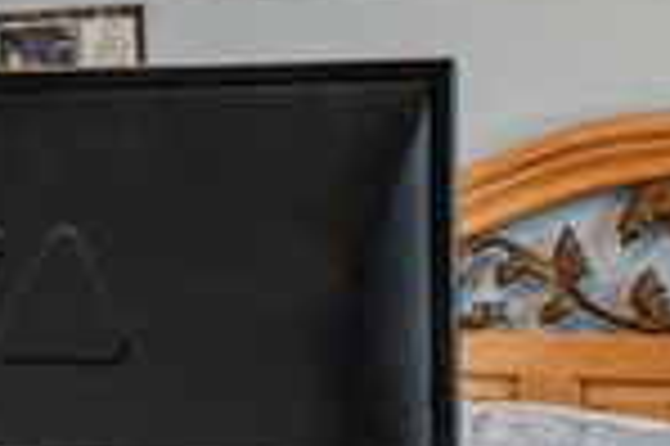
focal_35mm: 117
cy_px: 264
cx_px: 324
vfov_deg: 11.7
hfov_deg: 17.5
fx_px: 2175
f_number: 9
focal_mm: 16
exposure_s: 1/2.5
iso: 400
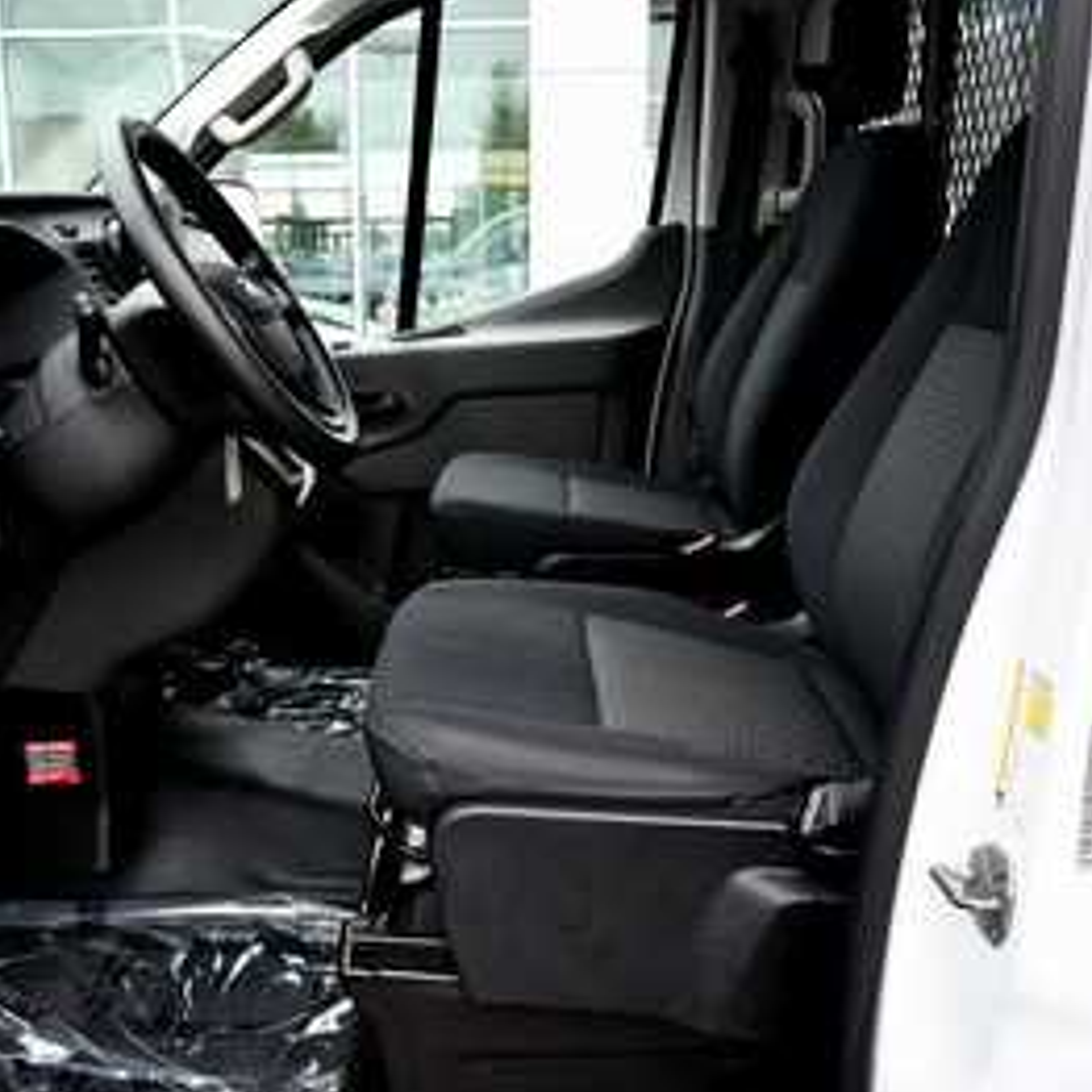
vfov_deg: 42.8
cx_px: 458
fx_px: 1392
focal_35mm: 39
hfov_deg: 42.7
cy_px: 548
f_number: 5.6
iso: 900
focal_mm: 20
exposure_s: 1/125
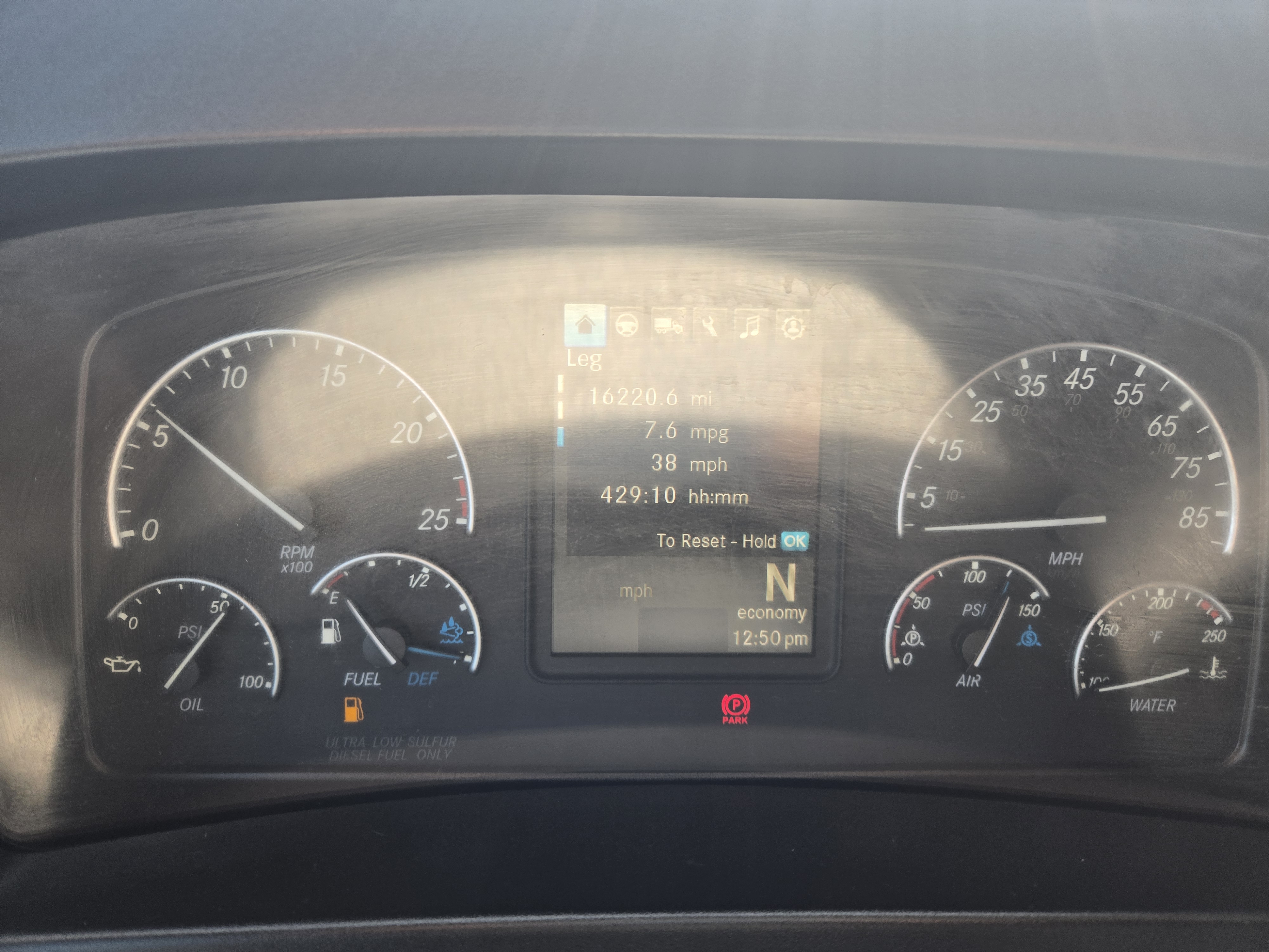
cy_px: 476
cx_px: 634
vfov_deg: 58.9
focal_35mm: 23
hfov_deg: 73.9
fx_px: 843
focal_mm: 5.4
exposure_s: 1/180
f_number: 1.8
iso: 64
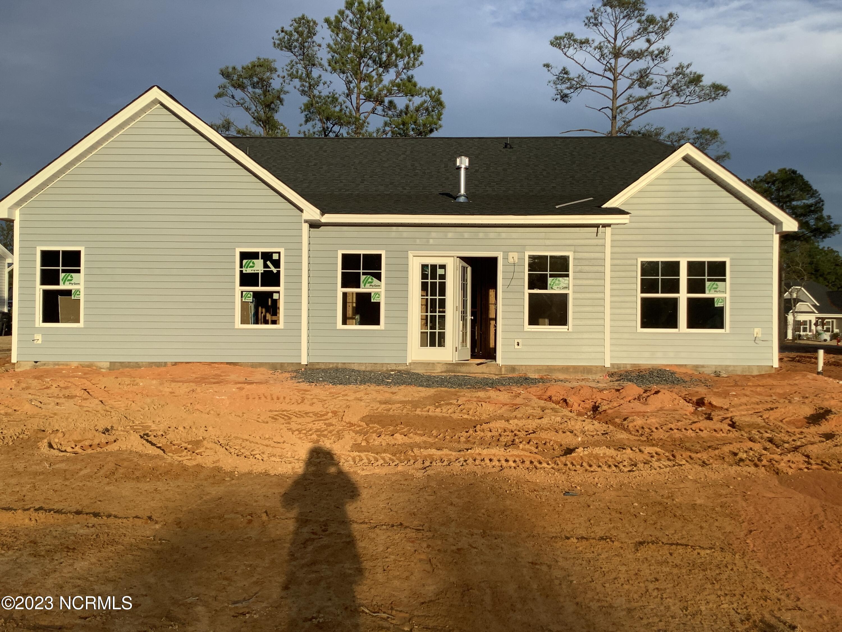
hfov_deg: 58.4
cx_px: 421
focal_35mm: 31
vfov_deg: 45.4
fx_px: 754
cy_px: 316
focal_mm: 3.3
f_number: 2.4
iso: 25
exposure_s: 1/1431
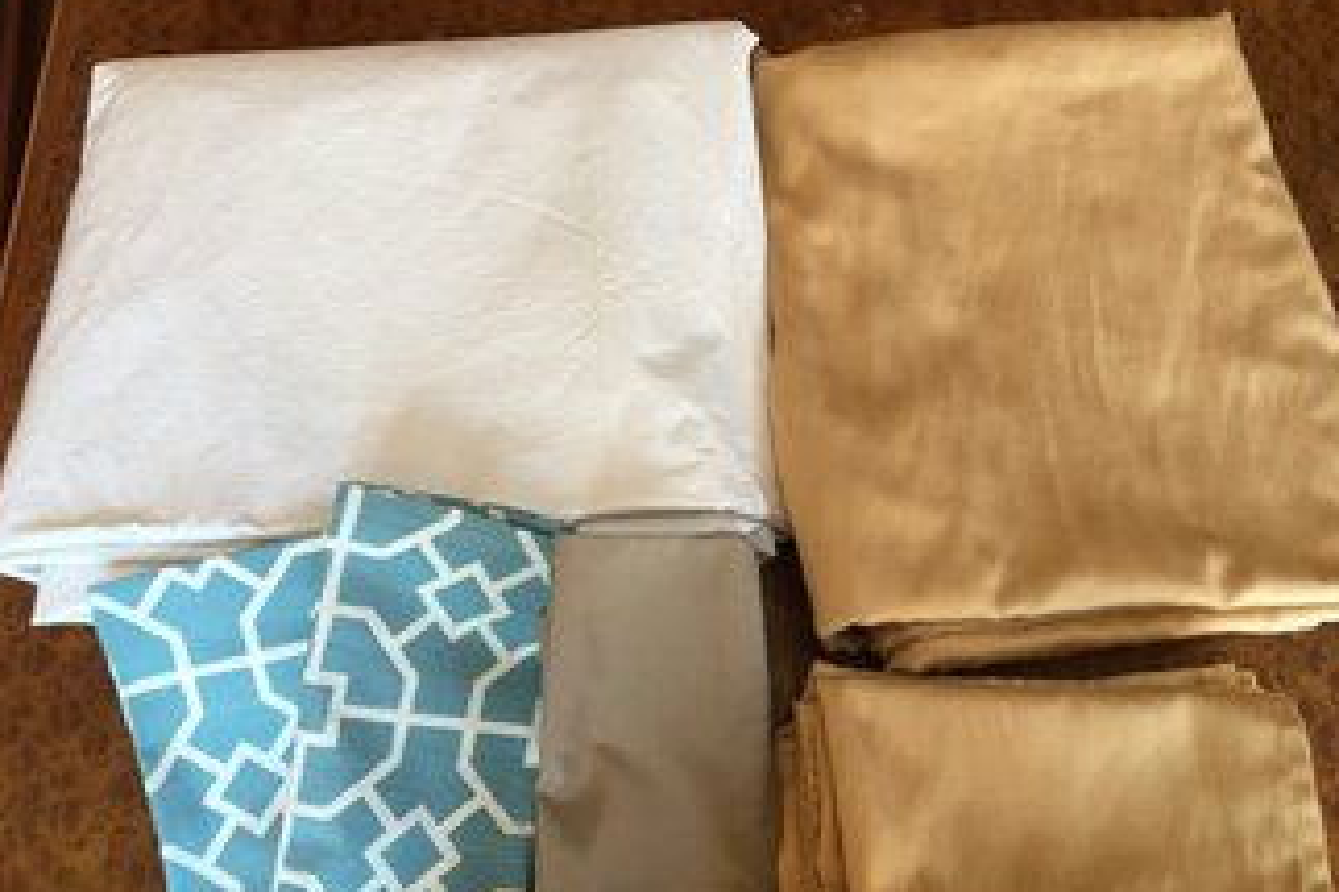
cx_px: 678
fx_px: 1190
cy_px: 475
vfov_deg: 41.1
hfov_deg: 58.7
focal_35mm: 32
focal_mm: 4.15
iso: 50
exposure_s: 1/30
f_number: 2.2
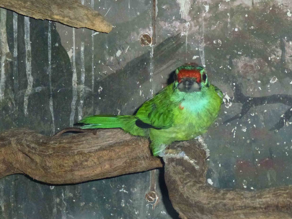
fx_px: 1543
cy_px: 120
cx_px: 170
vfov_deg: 8.1
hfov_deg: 10.8
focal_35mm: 183
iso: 500
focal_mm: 25.5
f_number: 5.3
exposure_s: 1/60
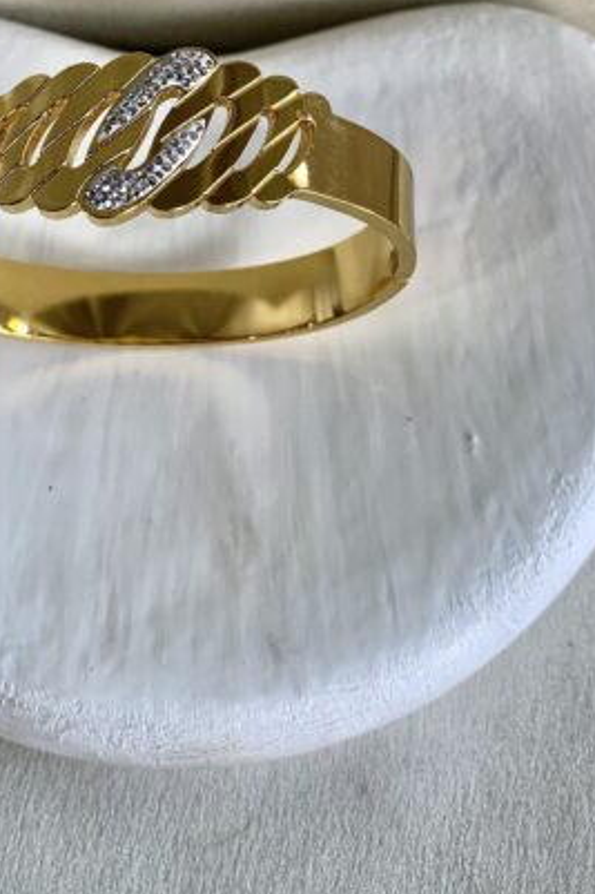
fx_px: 1340
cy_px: 94
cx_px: 181
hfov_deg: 24.9
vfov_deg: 34.8
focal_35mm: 54
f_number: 1.8
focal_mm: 4.25
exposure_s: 1/100
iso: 32
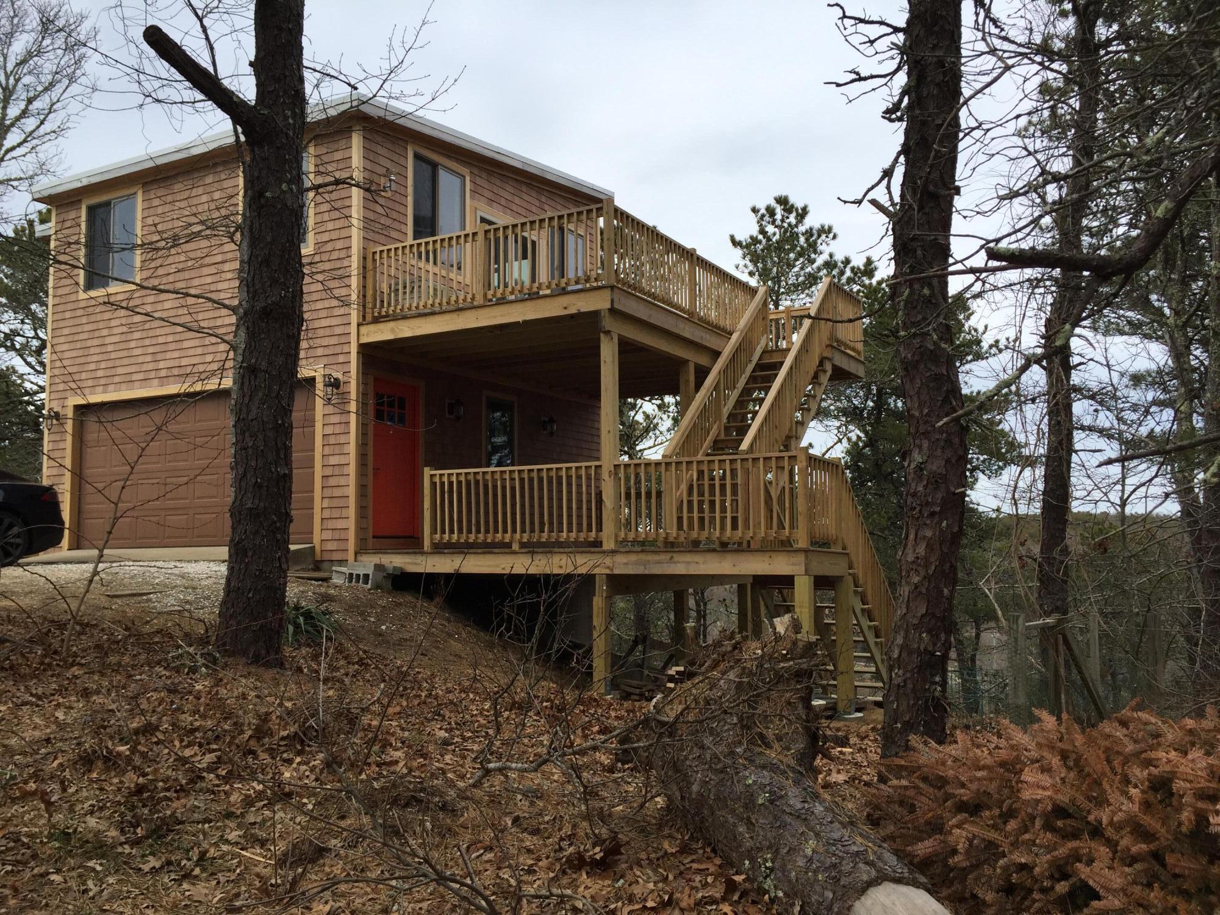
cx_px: 610
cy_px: 458
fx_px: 1022
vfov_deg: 48.2
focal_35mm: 29
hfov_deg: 61.7
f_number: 2.2
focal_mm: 4.15
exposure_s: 1/1041
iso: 32
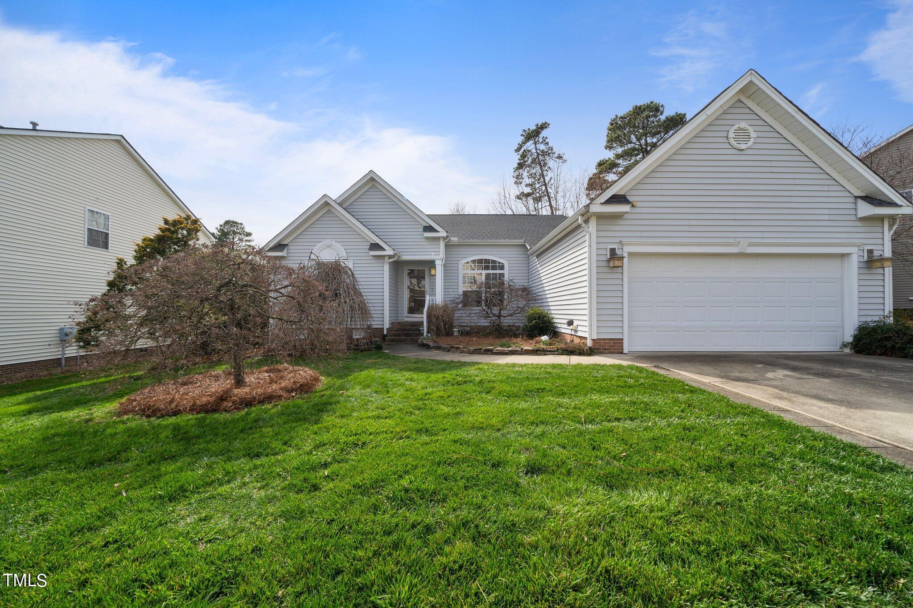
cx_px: 456
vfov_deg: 90.0
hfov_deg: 112.6
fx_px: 304
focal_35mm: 12
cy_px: 304
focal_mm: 12
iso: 250
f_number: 8
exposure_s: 1/350
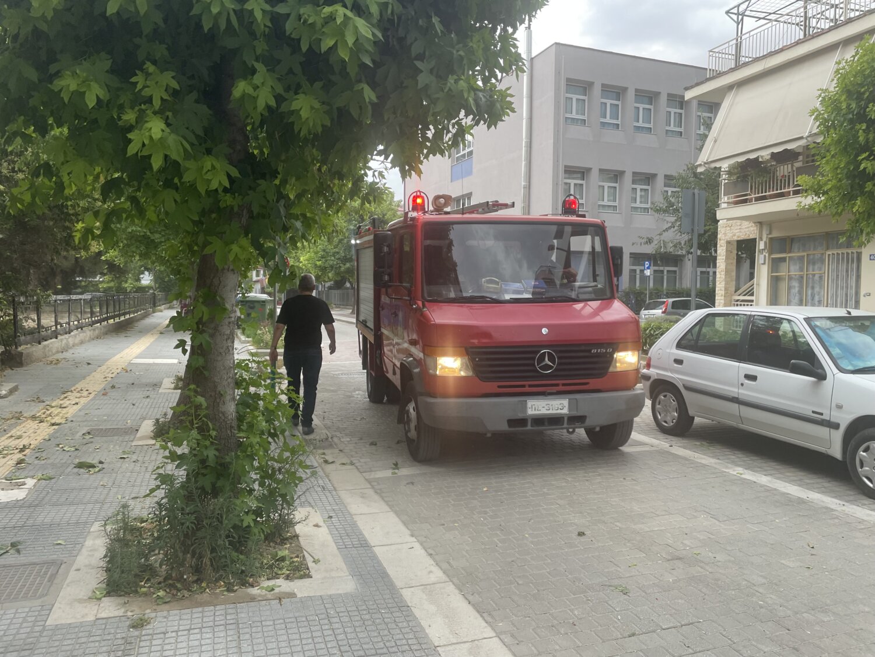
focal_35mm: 26
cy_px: 328
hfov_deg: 67.3
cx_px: 438
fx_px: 657
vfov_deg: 53.1
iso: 50
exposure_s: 1/100
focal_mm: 4.2
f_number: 1.6
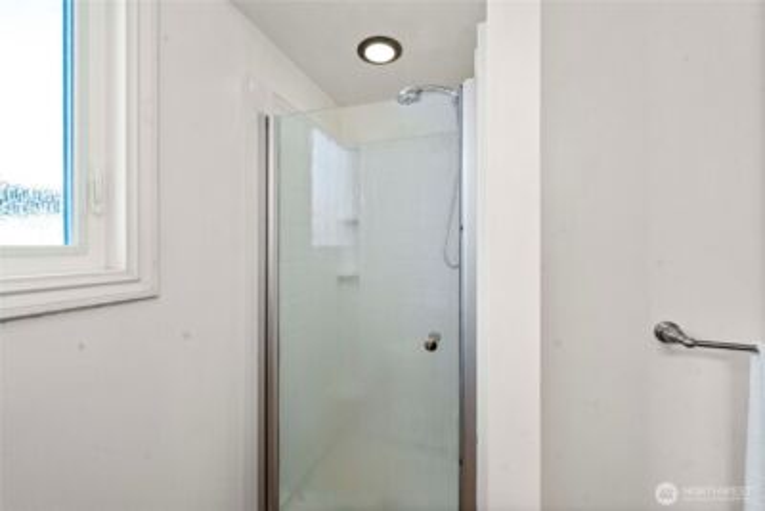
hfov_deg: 104.2
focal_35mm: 14
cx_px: 382
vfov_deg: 81.3
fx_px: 298
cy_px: 256
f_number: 8
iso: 400
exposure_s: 1/60
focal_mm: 14
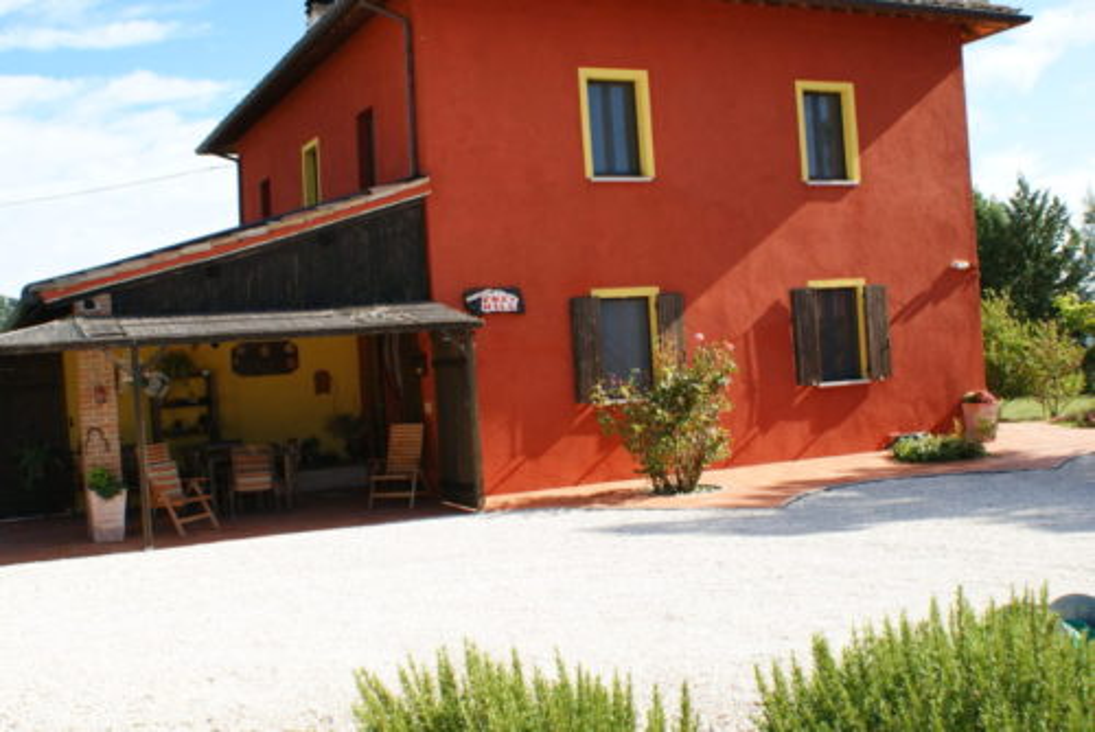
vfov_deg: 36.9
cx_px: 548
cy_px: 366
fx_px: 1096
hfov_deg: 53.1
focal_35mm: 36
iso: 100
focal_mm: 24
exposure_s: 1/125
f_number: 10
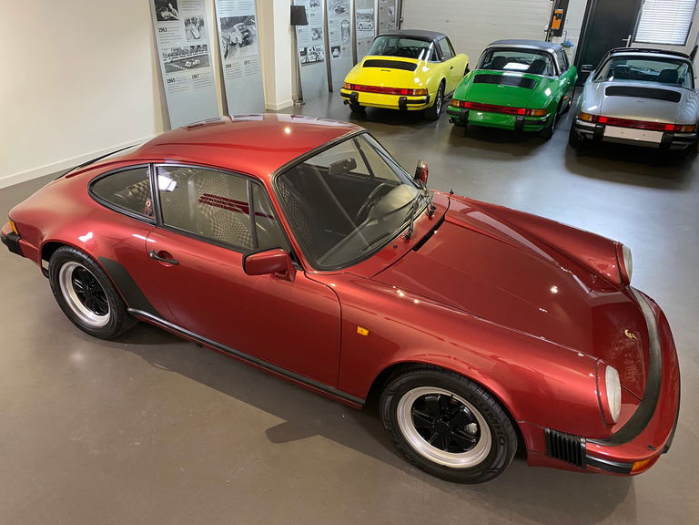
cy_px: 262
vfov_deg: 53.1
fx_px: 525
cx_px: 350
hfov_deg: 67.3
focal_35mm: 26
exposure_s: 1/33
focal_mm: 4.25
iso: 500
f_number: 1.8
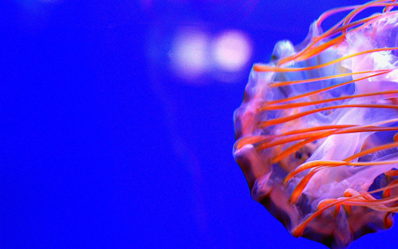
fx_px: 1074
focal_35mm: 99
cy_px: 137
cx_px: 339
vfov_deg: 13.2
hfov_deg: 20.7
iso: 2000
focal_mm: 52
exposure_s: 1/40
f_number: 4
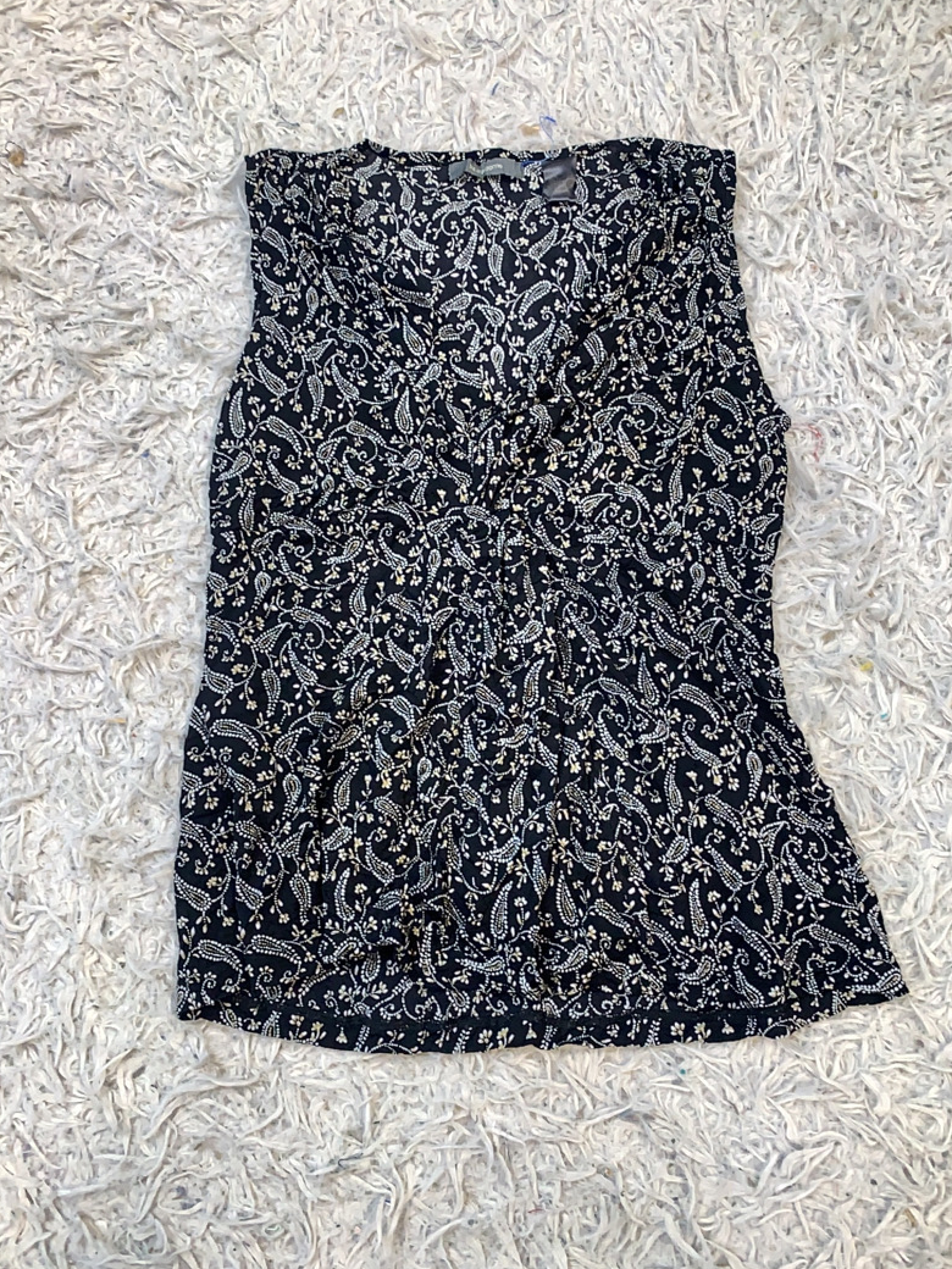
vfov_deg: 65.3
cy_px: 642
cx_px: 489
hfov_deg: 51.3
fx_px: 990
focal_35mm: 27
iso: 100
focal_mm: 4.25
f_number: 1.8
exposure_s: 1/100
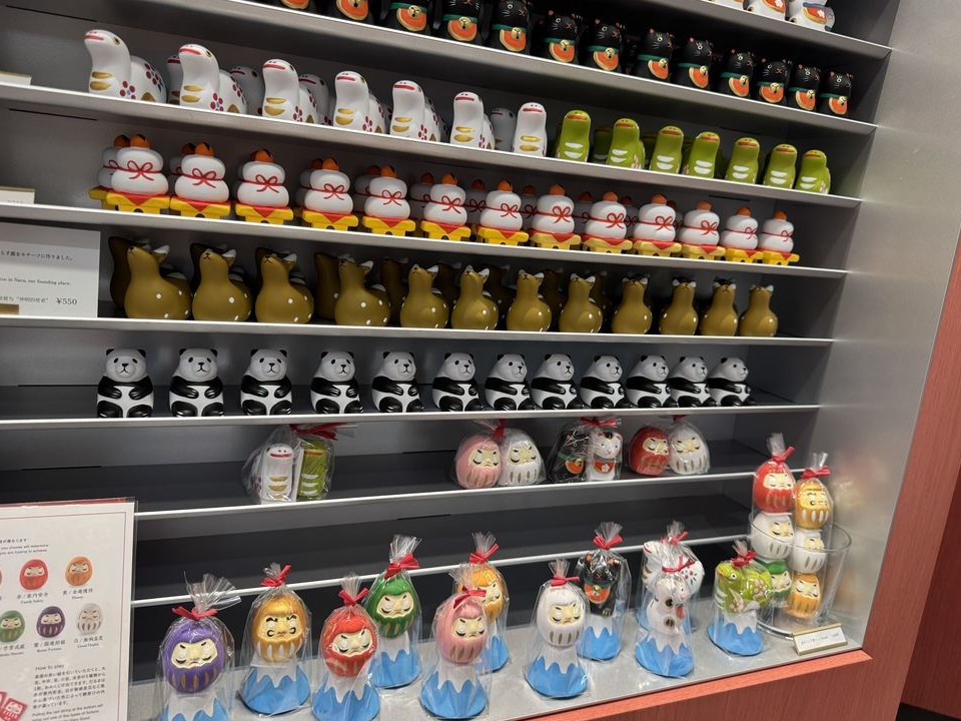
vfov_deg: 54.9
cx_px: 488
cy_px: 359
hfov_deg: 69.4
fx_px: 694
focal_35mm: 25
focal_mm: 6.76
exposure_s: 1/100
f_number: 1.78
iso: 125
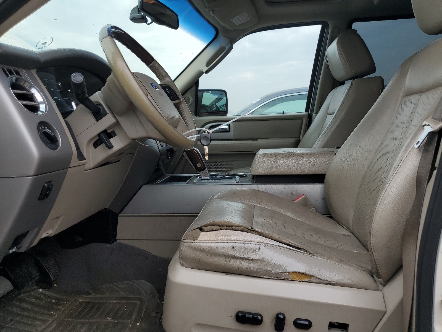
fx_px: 332
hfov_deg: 67.3
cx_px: 221
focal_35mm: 26
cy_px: 166
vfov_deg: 53.1
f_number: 1.5
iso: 50
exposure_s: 1/1111
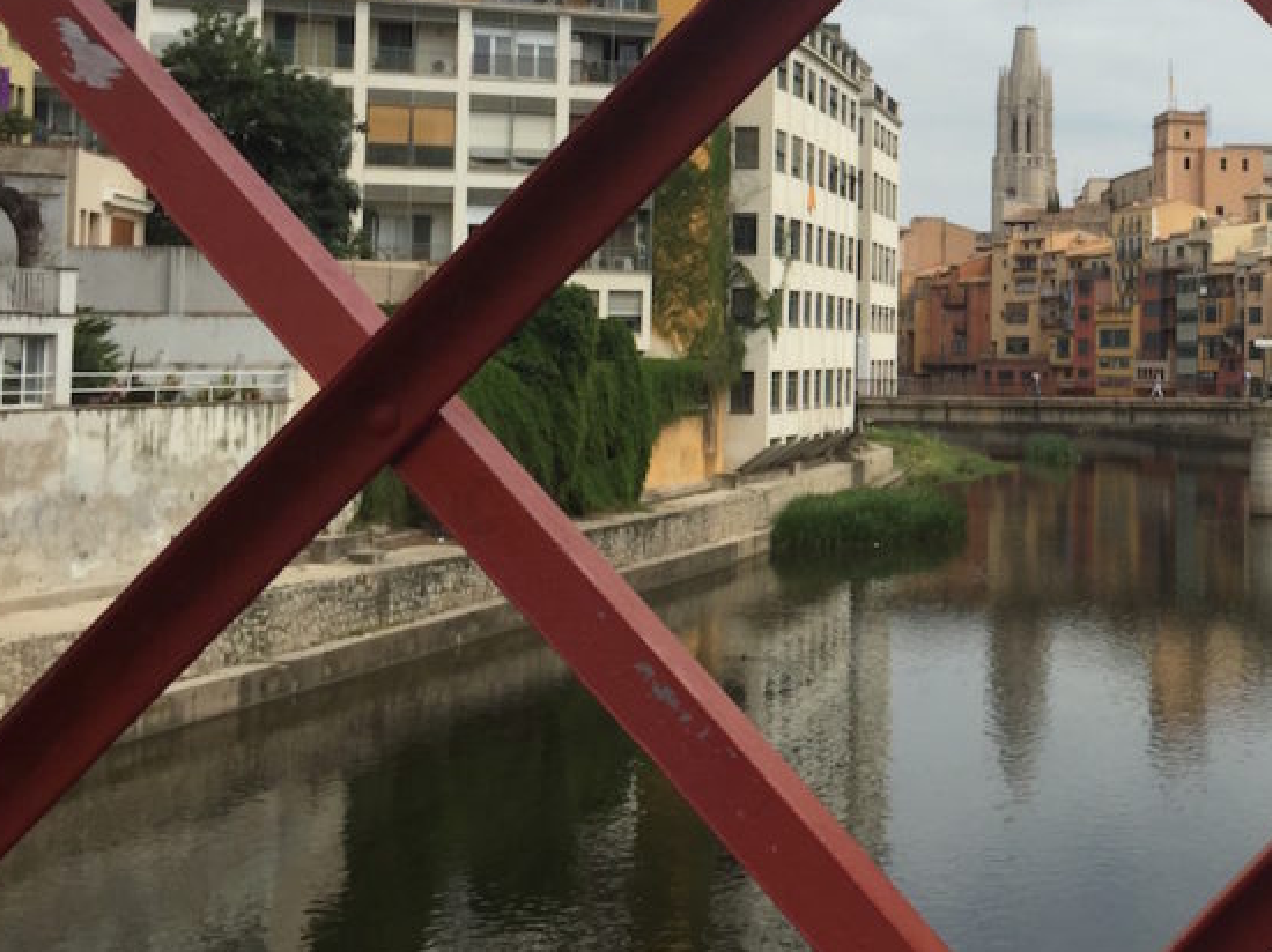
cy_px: 224
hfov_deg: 33.5
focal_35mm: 54
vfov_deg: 26.6
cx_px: 1170
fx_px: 1983
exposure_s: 1/2825
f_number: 2.2
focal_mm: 4.15
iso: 32
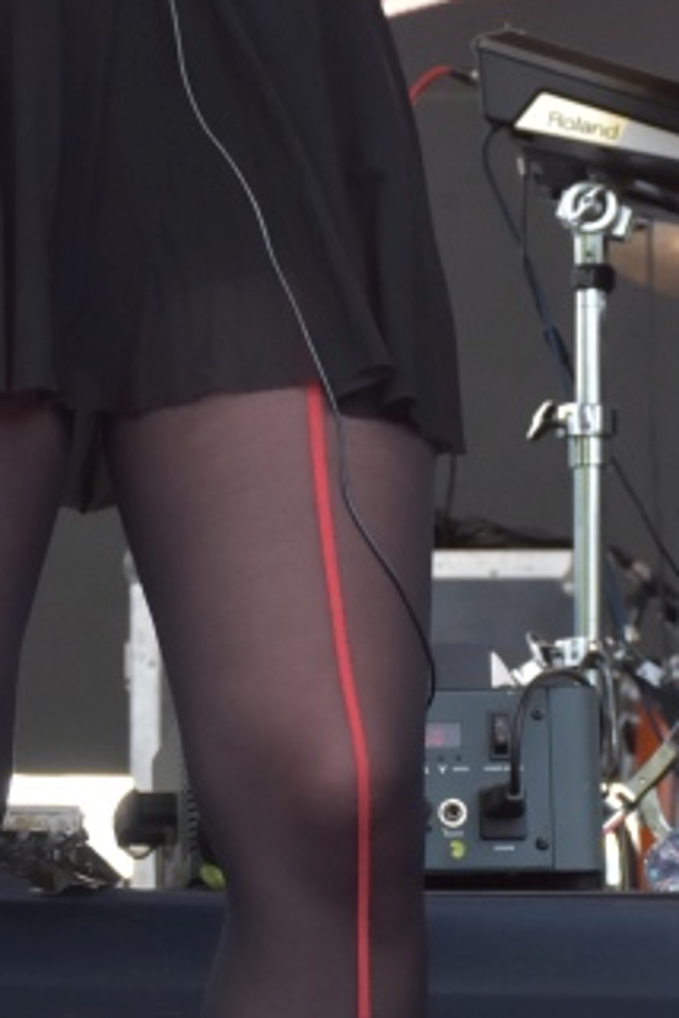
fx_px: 6591
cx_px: 257
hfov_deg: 5.9
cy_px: 136
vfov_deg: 8.8
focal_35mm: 233
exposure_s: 1/160
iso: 640
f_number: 6.3
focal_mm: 52
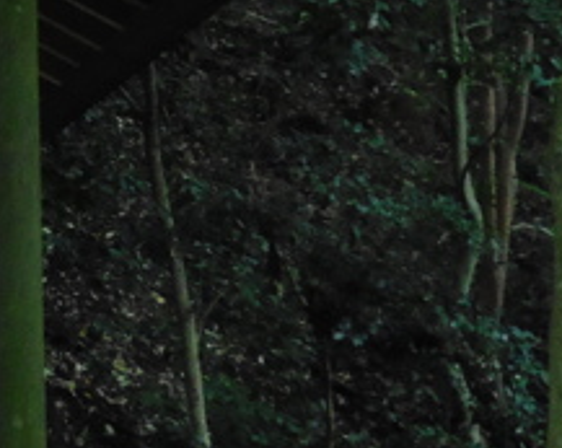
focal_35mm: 189
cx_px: -645
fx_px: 3139
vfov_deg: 8.1
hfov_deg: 9.4
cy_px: 16
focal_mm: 7.4
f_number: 3.9
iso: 400
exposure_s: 1/8
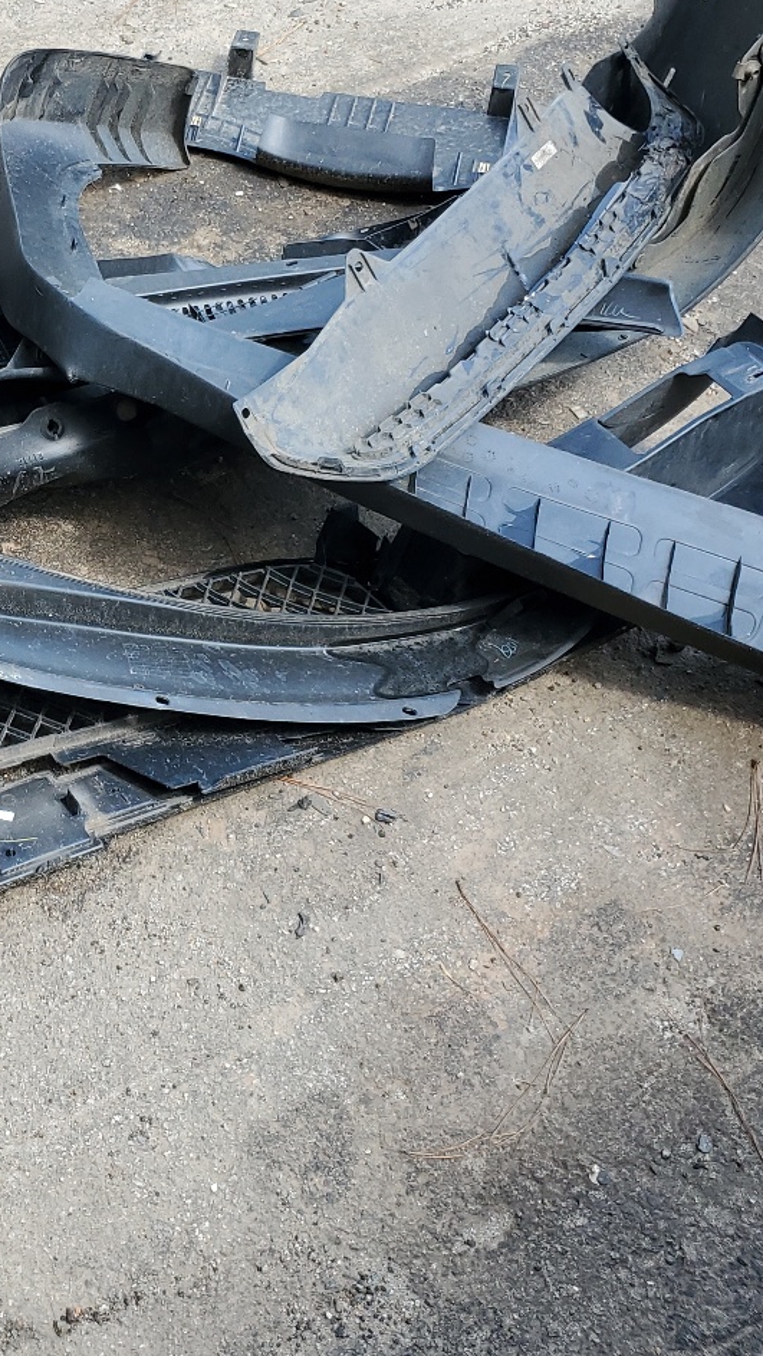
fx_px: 1726
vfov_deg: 42.6
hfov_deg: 24.1
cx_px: 52
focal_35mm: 48
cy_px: 504
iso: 50
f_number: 1.5
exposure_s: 1/435
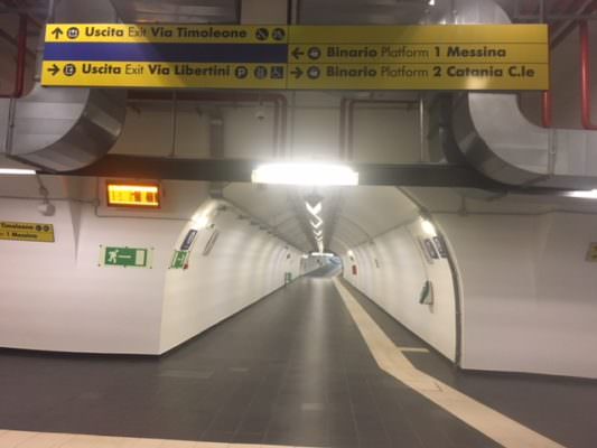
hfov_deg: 61.6
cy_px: 224
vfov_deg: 48.2
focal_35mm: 29
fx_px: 500
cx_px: 298
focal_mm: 4.15
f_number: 2.2
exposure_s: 1/33
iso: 200
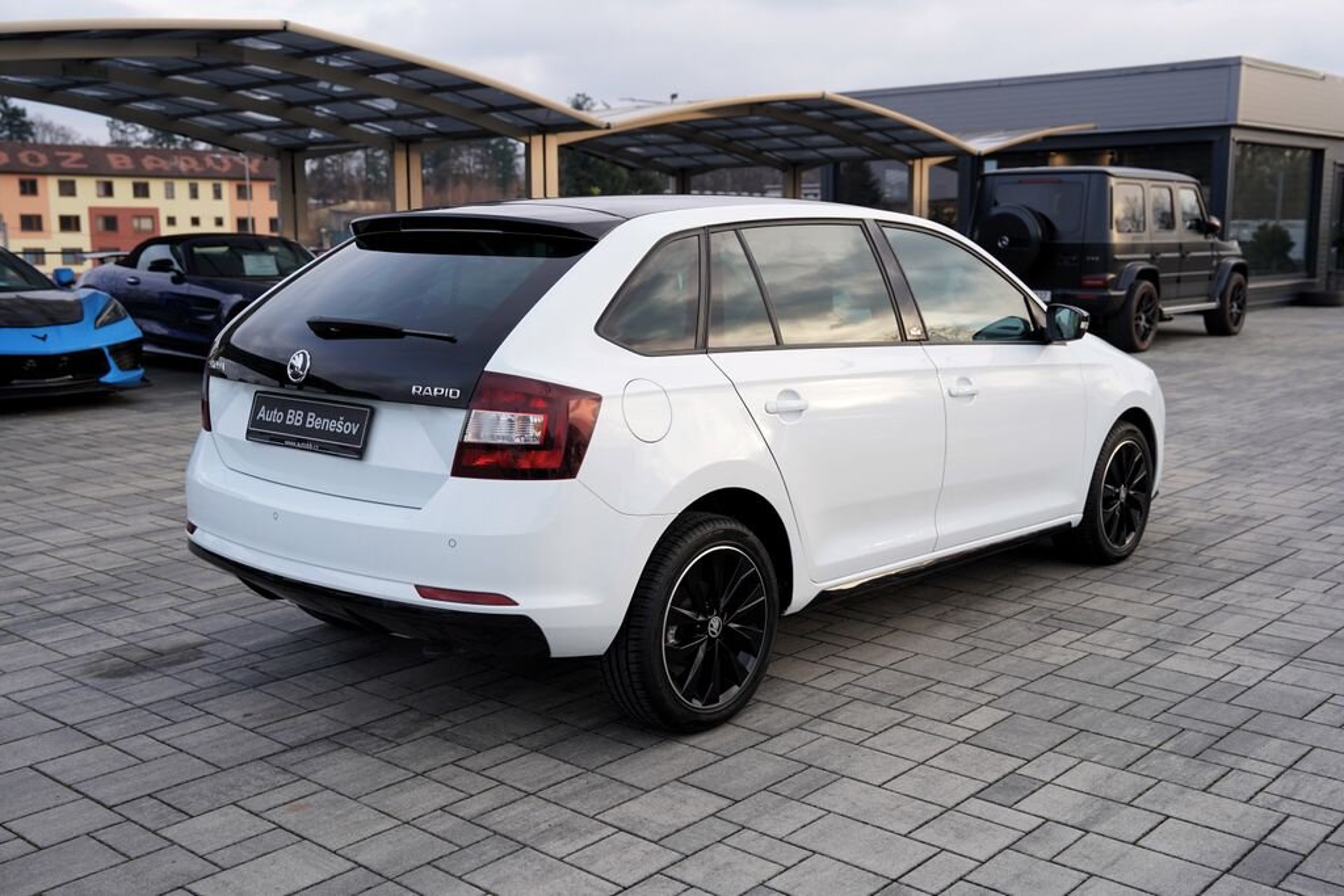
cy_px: 448
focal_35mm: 37
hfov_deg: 51.9
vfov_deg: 36.0
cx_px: 672
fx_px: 1381
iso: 100
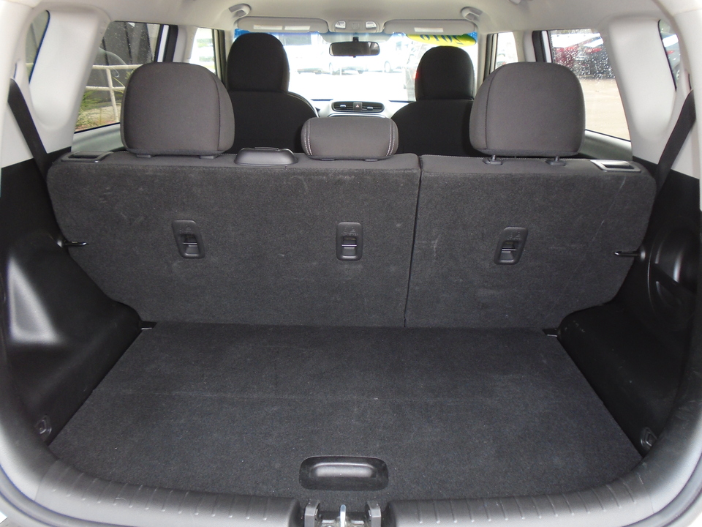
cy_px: 264
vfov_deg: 53.1
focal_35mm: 26
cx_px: 351
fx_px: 527
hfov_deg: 67.3
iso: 100
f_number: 3.2
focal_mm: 4.6
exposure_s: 1/60
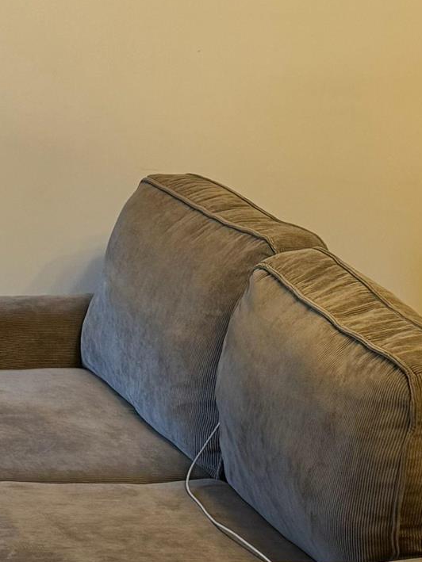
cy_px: 197
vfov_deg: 18.9
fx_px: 1690
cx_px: -457
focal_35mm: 104
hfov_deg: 12.3
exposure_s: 1/60
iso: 160
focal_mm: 6.76
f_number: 1.78
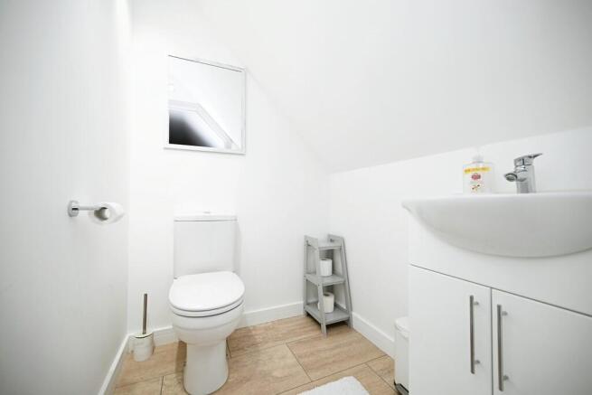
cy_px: 198
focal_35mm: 14
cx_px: 296
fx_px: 230
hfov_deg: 104.2
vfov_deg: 81.2
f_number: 4
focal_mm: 14
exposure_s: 1/60
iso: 250
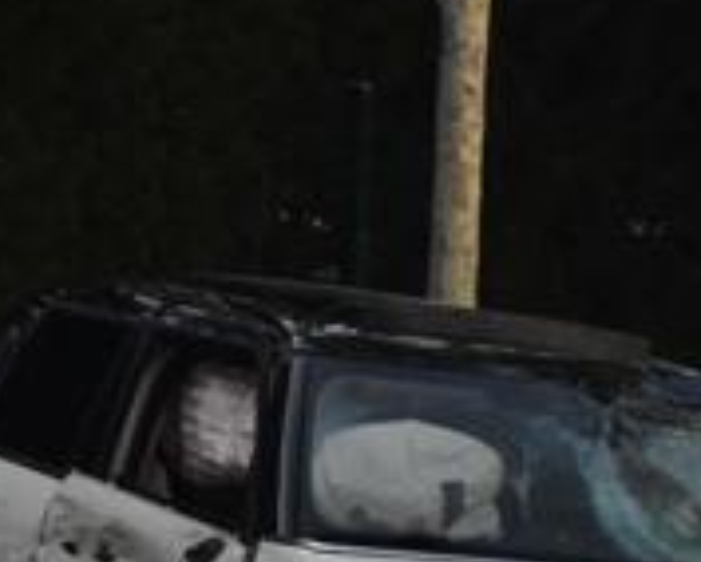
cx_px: 846
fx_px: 10647
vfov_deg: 3.0
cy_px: 752
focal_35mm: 513
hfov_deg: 3.8
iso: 3200
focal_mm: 105
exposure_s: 1/2000
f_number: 11
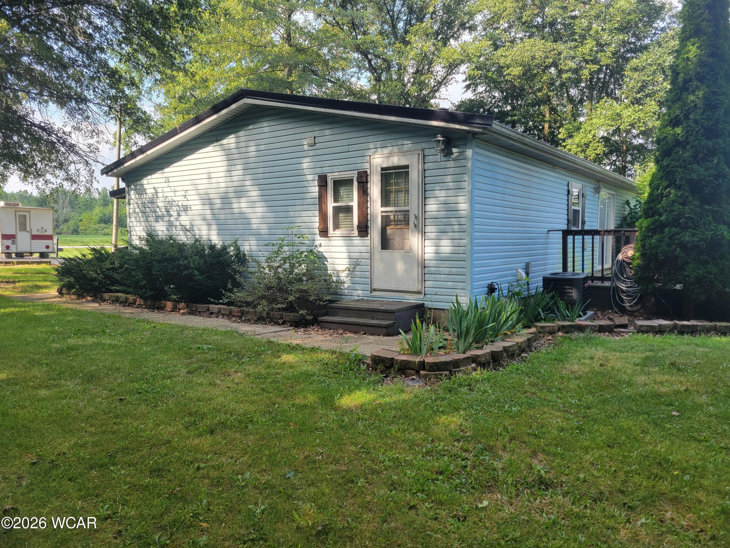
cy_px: 274
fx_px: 548
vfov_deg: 53.1
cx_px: 365
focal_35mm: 26
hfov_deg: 67.3
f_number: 1.8
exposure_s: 1/378
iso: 40
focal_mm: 5.4
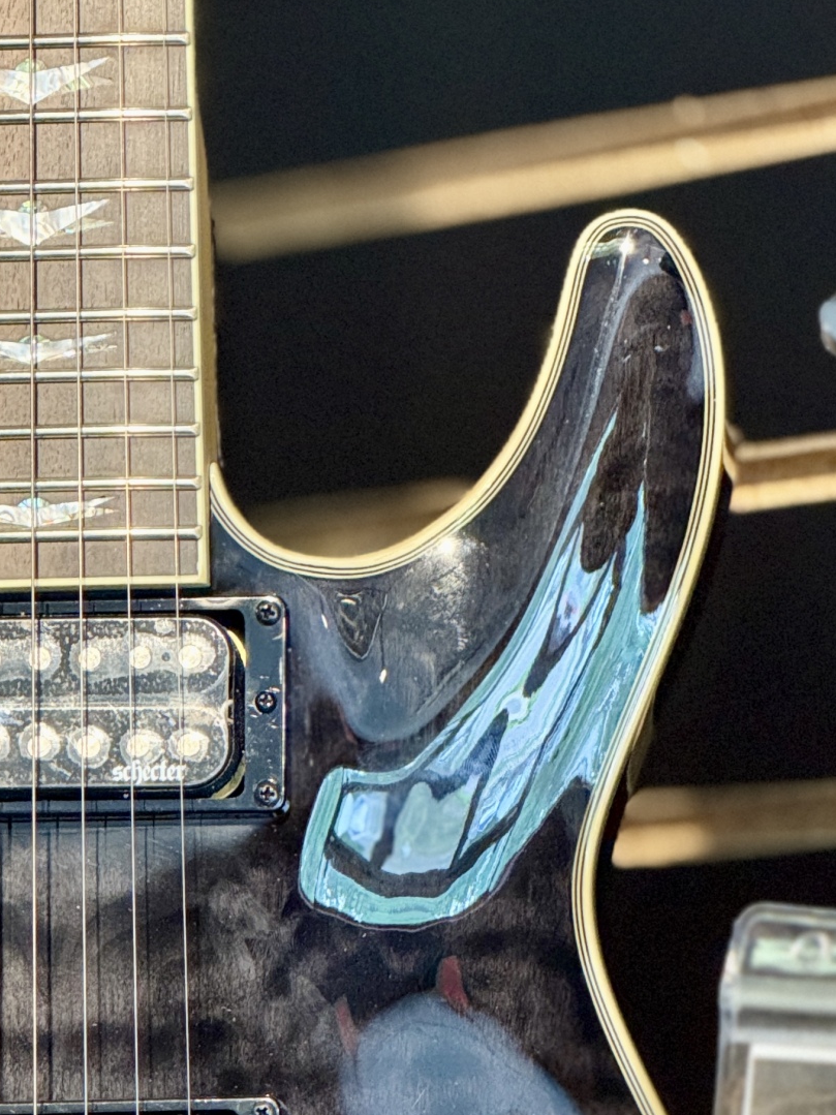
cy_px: 1014
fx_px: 8599
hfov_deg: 5.6
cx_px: 18
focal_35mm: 267
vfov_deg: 7.4
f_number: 2.8
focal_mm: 15.66
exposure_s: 1/60
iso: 640
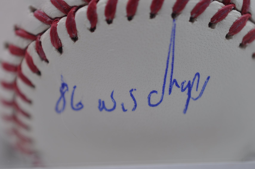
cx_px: 128
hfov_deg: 33.4
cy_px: 84
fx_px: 424
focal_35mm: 60
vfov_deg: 22.6
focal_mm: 40
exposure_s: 1/30
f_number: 3.5
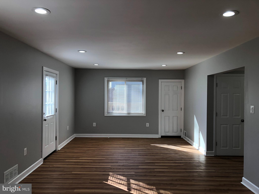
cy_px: 97
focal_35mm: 28
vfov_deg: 49.7
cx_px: 130
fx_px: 209
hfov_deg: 63.4
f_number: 1.8
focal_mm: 3.99
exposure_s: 1/120
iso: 32
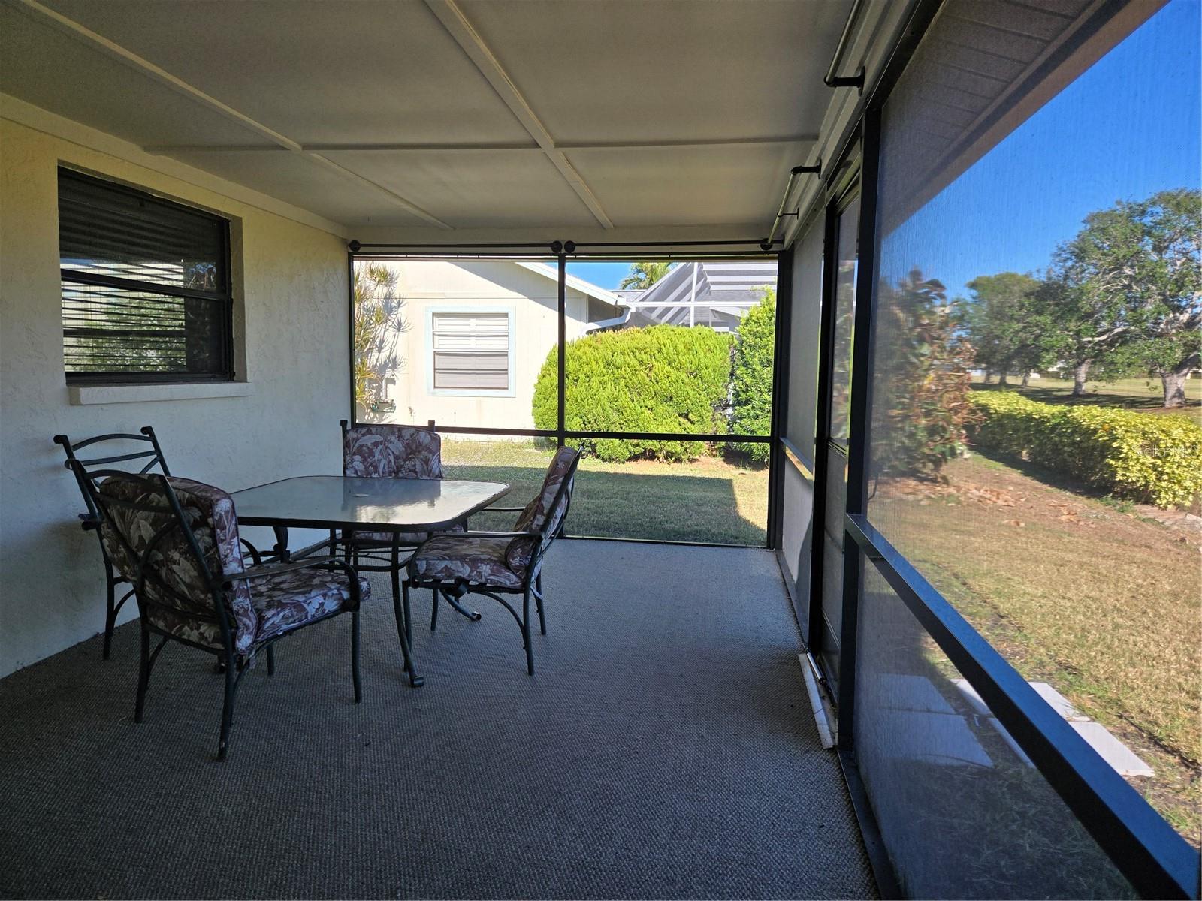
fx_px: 799
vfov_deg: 58.9
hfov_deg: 73.9
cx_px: 601
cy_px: 450
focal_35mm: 23
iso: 80
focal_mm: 5.4
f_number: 1.8
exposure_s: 1/2537
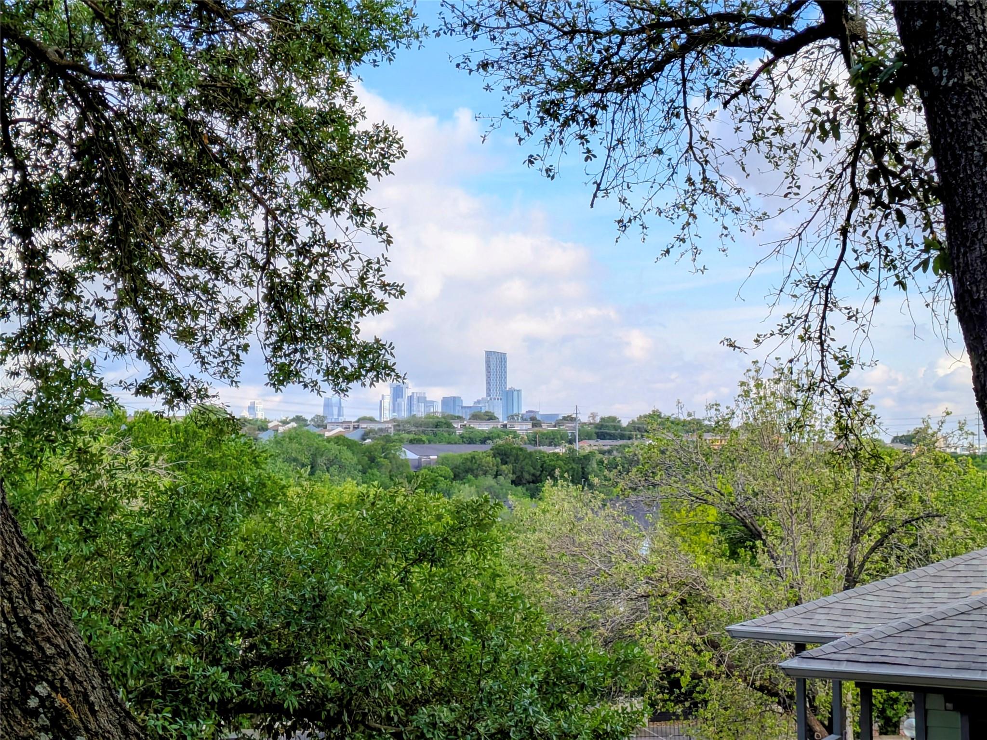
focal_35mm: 49
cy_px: 370
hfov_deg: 38.9
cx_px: 494
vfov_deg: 29.7
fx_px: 1397
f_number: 1.7
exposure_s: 1/1261
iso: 43
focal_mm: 4.53
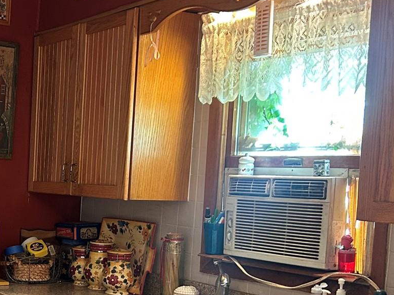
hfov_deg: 26.8
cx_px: 14
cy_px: 237
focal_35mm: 69
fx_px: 785
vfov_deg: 21.0
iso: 320
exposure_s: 1/60
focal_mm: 5.7
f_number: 1.5
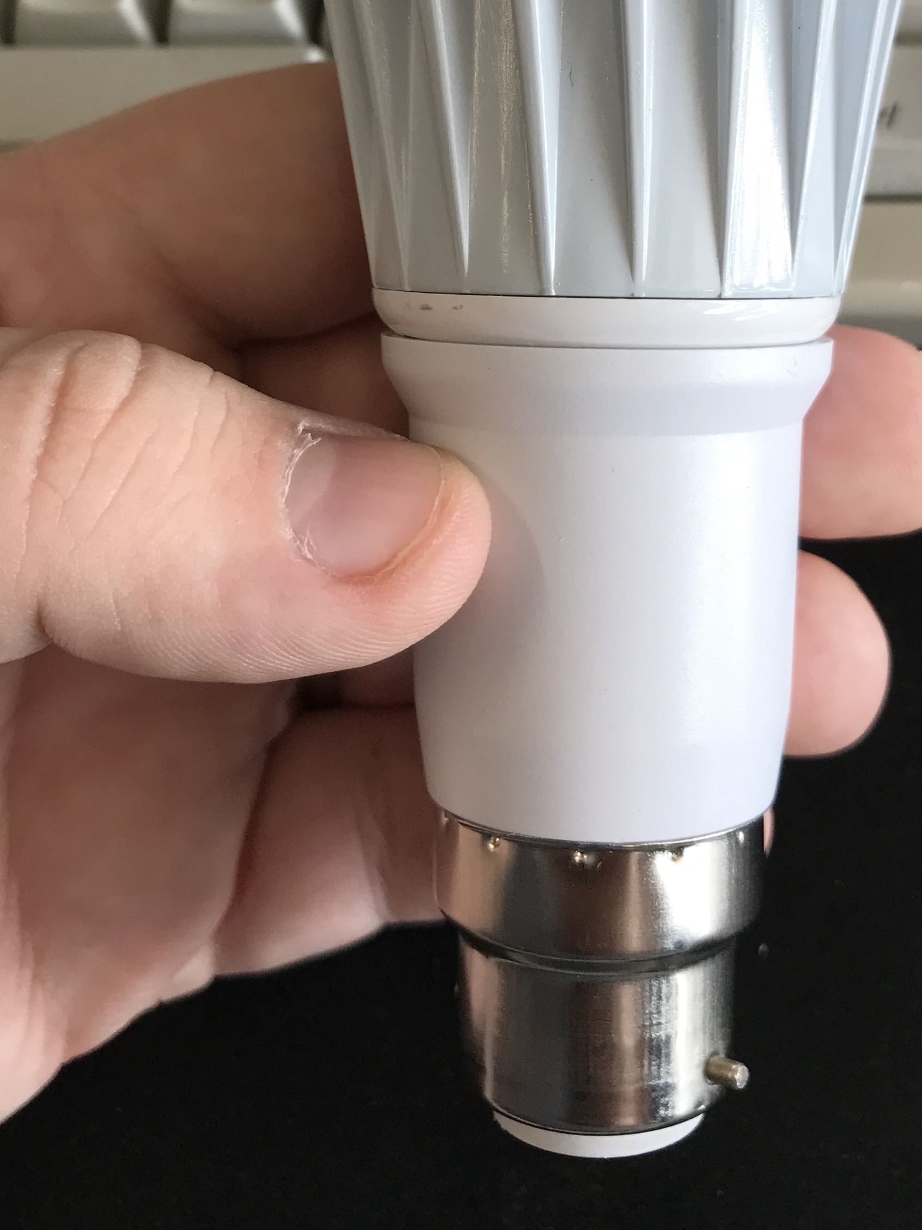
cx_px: 523
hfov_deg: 29.1
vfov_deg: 36.6
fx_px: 1776
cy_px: 203
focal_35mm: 50
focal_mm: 3.99
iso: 32
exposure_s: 1/120
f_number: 1.8
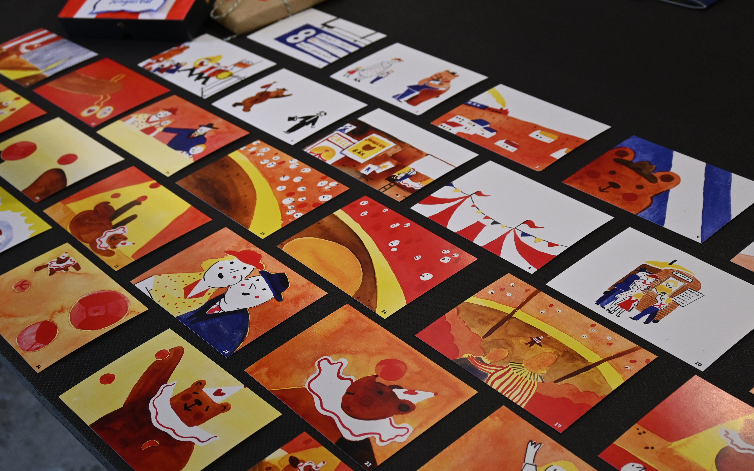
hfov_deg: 42.7
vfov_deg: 27.3
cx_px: 358
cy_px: 299
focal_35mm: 47
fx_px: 965
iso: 360
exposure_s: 1/250
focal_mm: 24.5
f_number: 4.2
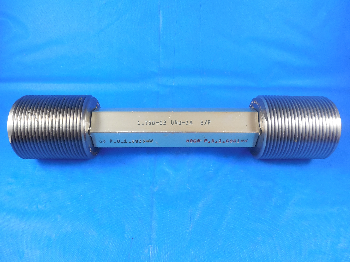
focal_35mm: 25
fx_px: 253
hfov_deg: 69.4
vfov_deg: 54.9
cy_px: 131
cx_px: 175
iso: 280
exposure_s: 1/30
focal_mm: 4.5
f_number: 3.3
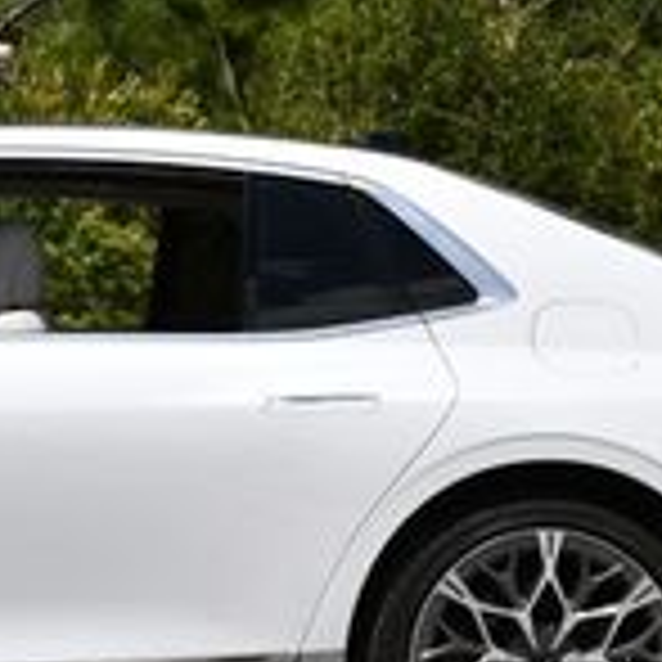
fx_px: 3851
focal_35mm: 178
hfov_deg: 9.7
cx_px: -153
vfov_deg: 9.8
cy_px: 86
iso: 100
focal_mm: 24
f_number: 9
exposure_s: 1/320
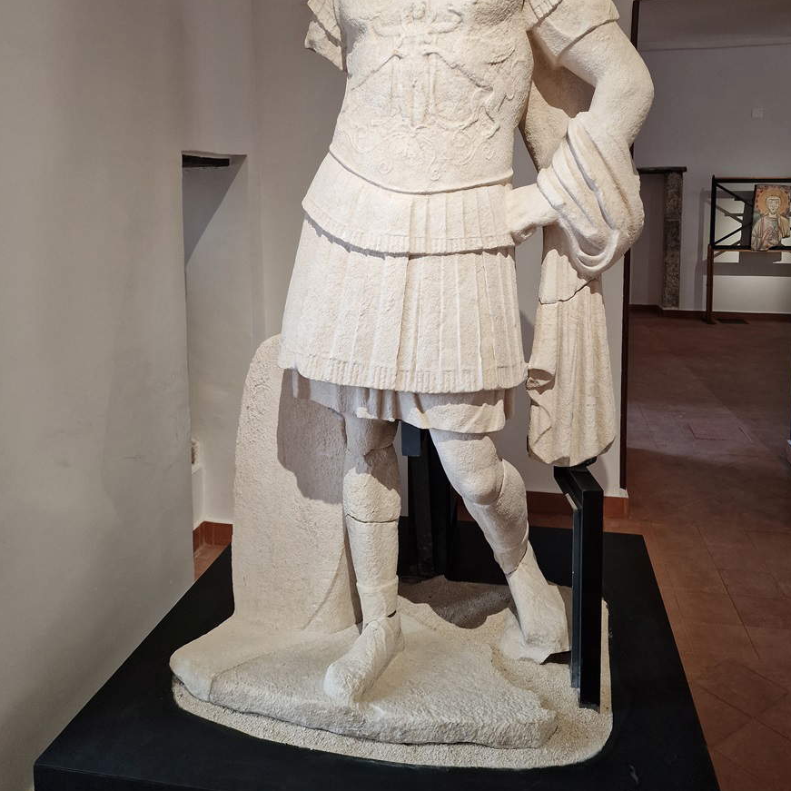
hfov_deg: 57.3
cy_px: 259
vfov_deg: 56.0
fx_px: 724
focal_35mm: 28
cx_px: 404
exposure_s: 1/120
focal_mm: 6.4
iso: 200
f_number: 1.8
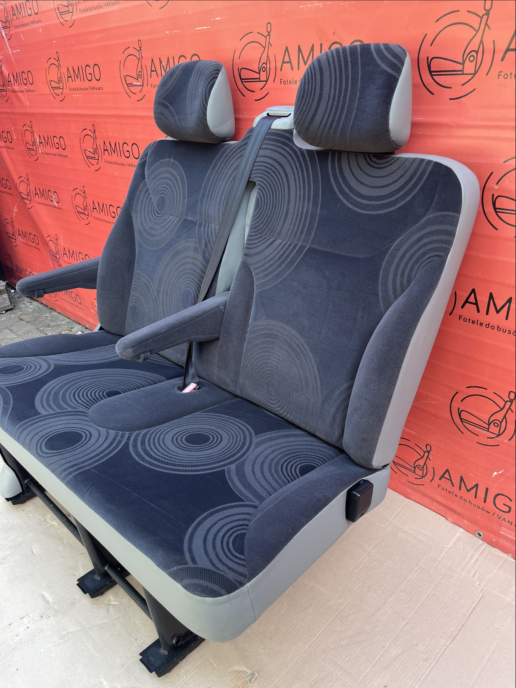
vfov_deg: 67.3
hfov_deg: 53.1
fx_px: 517
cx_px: 258
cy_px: 344
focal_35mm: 26
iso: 50
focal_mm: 5.1
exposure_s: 1/122
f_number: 1.6
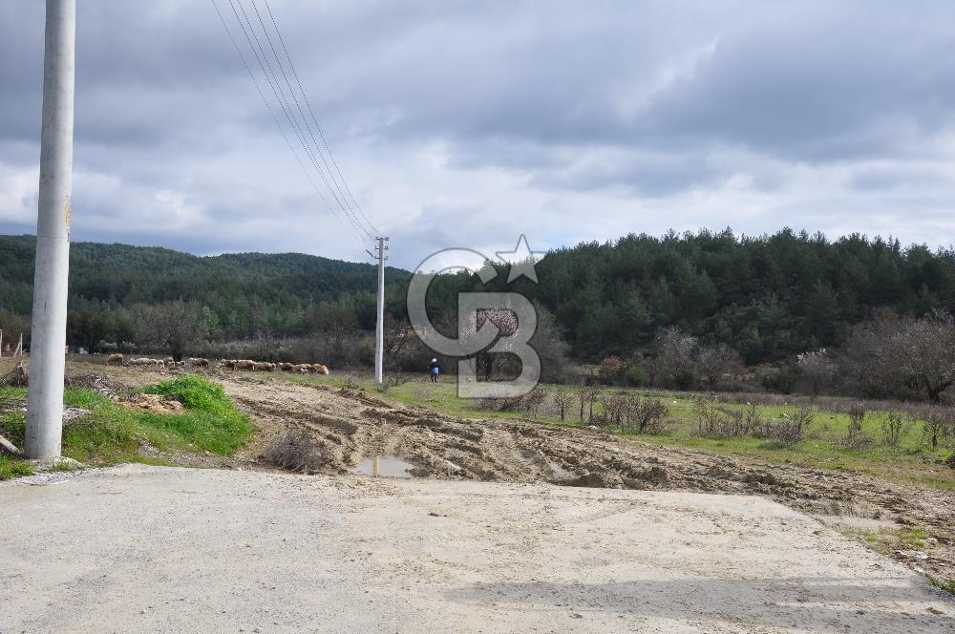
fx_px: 993
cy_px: 317
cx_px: 478
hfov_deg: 51.3
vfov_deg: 35.4
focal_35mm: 38
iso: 200
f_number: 10
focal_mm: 25
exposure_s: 1/250
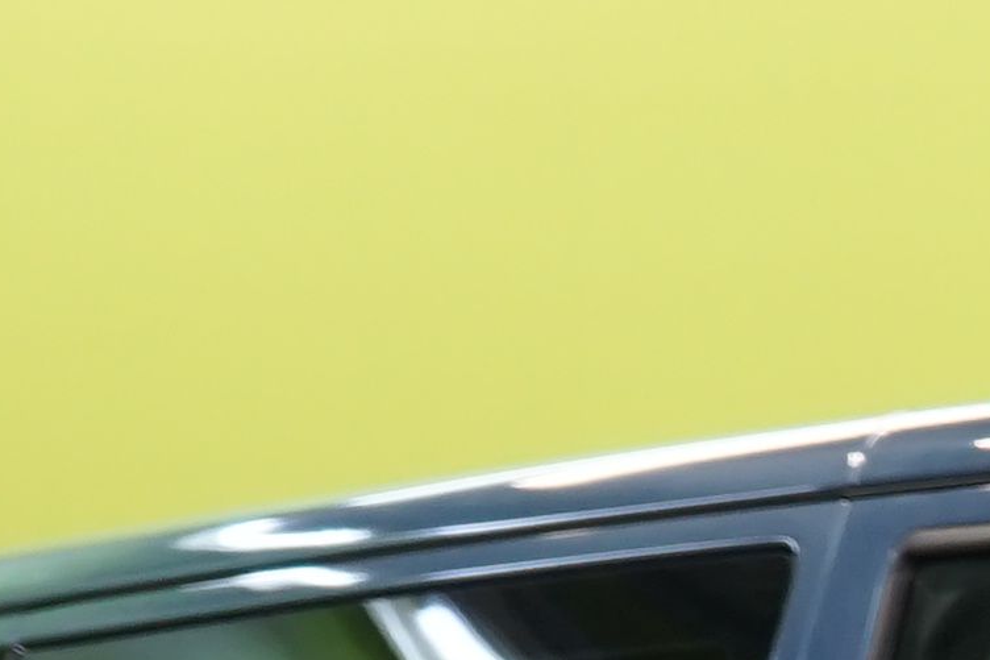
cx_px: 2274
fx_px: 13169
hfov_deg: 4.2
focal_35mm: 479
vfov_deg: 2.8
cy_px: 1790
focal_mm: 60
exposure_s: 1/40
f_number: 5
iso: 500
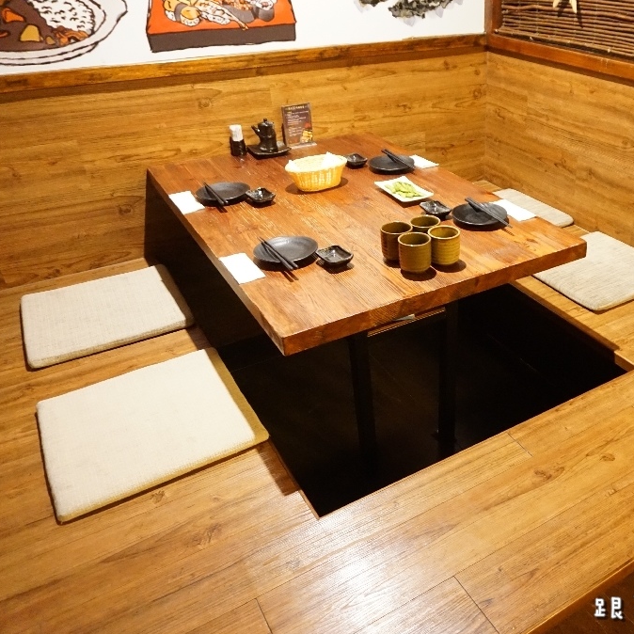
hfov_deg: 50.4
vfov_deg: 52.5
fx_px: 642
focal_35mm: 31
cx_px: 473
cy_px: 317
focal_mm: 16
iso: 3200
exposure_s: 1/20
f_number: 3.5
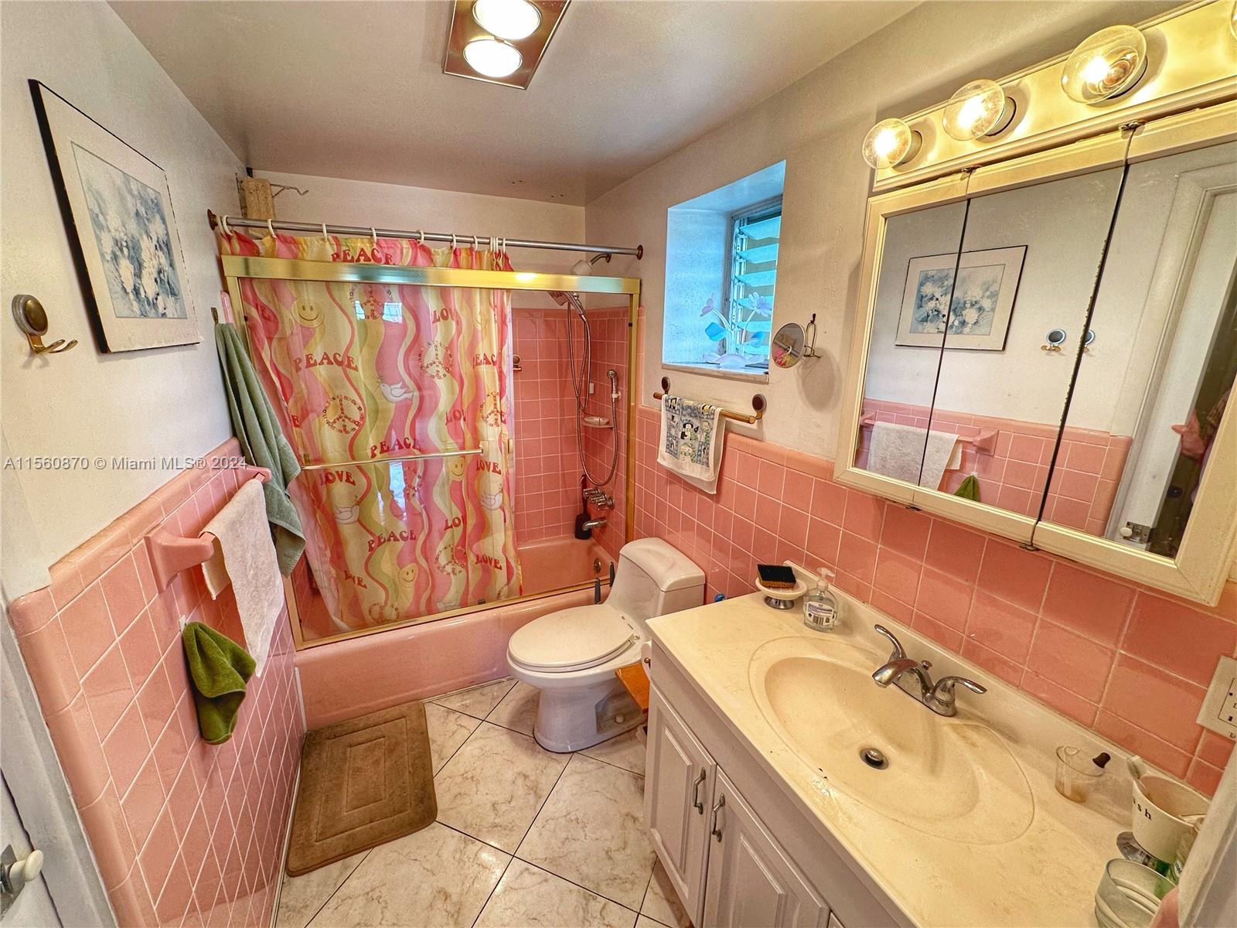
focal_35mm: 14
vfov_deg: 85.7
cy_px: 464
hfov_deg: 102.1
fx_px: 500
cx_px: 618
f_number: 2.2
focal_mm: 2.22
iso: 125
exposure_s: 1/120
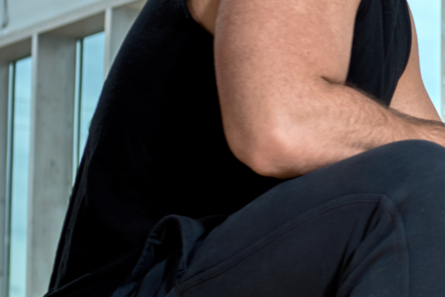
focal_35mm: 188
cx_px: 906
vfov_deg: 7.3
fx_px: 2324
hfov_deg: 10.1
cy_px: 160
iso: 100
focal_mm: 35
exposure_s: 1/250
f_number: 4
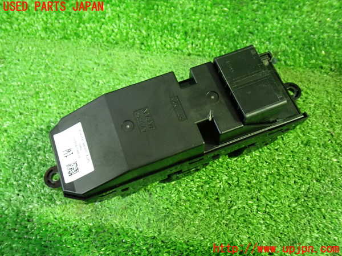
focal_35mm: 32
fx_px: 316
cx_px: 171
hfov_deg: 56.8
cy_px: 128
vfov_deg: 44.2
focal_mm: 5.79
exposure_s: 1/25
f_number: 2.4
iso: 800
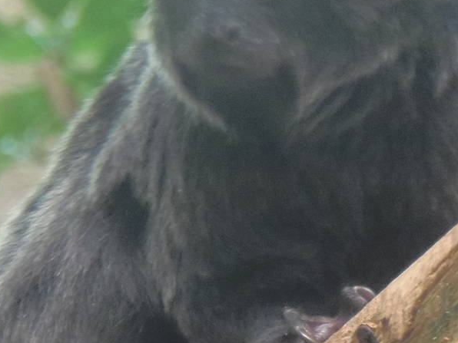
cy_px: 148
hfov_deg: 3.0
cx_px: 361
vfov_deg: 2.3
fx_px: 8600
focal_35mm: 650
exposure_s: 1/15
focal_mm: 44.9
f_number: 5.1
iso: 400
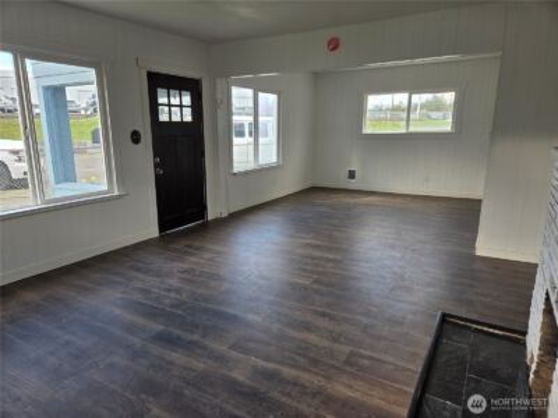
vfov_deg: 58.9
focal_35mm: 23
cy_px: 209
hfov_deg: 73.9
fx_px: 371
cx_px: 279
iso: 80
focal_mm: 5.4
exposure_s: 1/180
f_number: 1.8
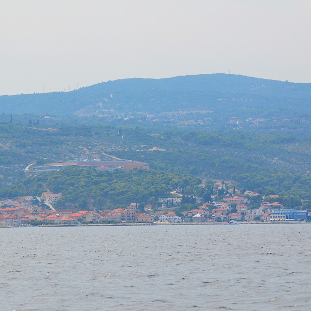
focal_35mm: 224
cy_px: 156
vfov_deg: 7.8
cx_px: 122
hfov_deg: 7.8
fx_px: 2277
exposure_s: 1/2000
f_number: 5.6
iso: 400
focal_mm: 116
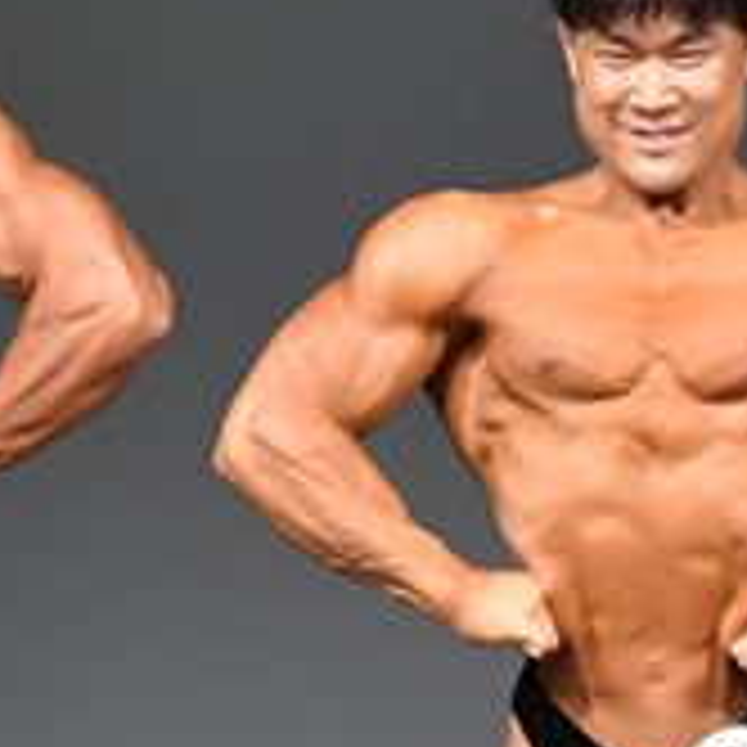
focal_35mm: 1367
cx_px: 358
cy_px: 814
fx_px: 33375
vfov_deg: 1.3
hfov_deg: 1.3
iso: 6400
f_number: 5.6
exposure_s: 1/400
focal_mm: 230
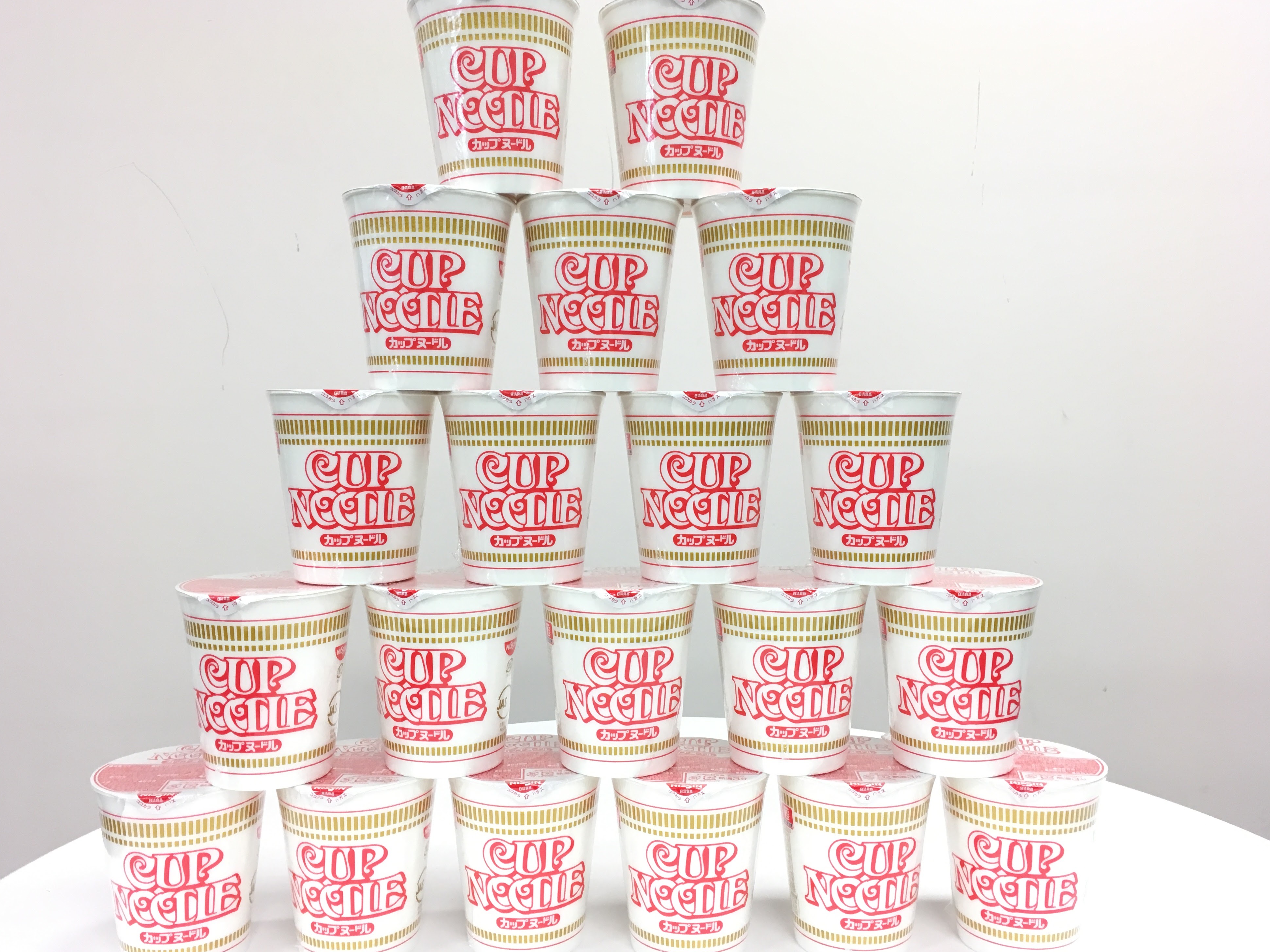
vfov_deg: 46.8
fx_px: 1101
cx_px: 632
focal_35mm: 30
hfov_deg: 60.0
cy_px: 468
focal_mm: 4.15
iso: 40
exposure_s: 1/30
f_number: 2.2
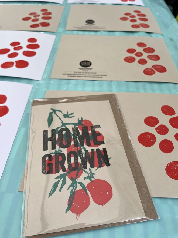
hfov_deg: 53.1
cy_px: 119
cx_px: 89
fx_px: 178
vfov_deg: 67.3
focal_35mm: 26
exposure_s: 1/265
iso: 40
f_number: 1.6
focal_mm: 4.2
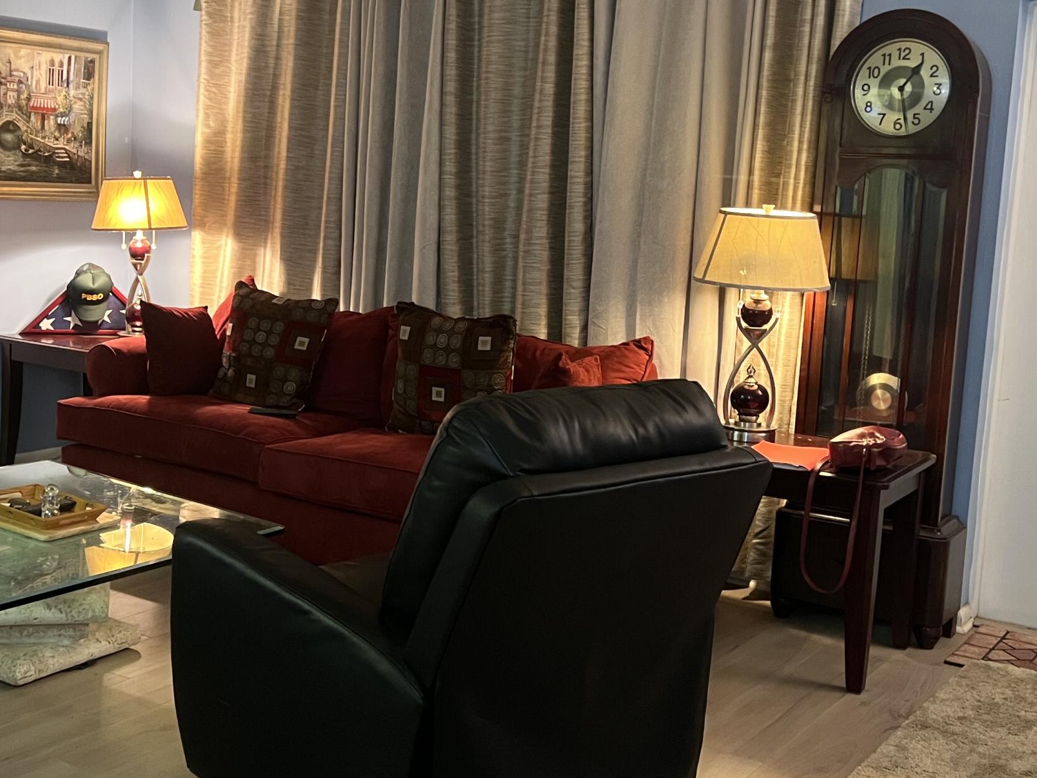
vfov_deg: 30.9
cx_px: 401
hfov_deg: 40.2
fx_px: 1408
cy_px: 352
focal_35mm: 47
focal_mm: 5.7
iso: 400
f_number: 1.5
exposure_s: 1/60
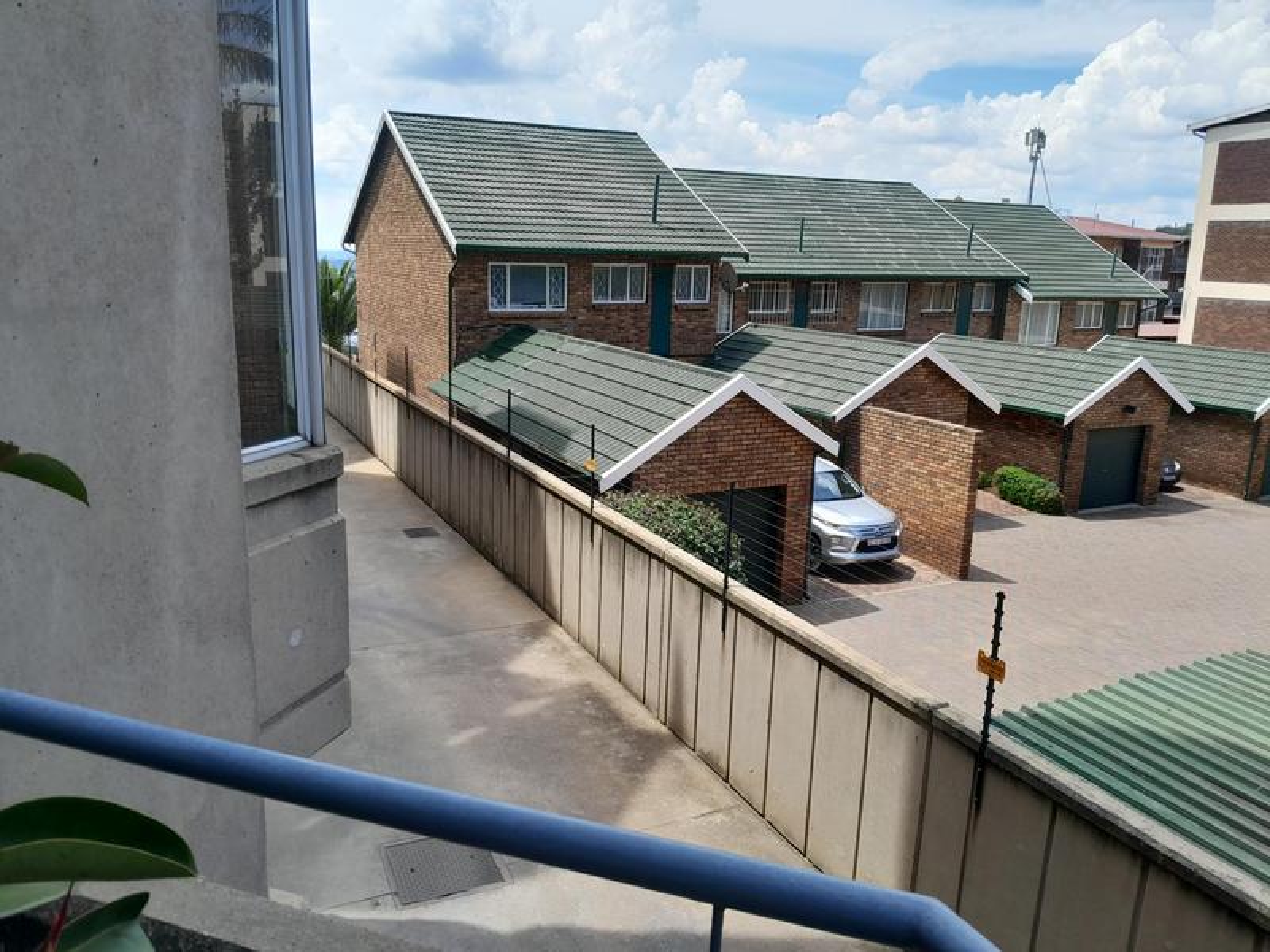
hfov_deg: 67.3
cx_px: 635
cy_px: 476
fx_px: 954
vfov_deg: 53.1
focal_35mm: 26
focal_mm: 3.98
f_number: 1.8
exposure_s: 1/264
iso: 40
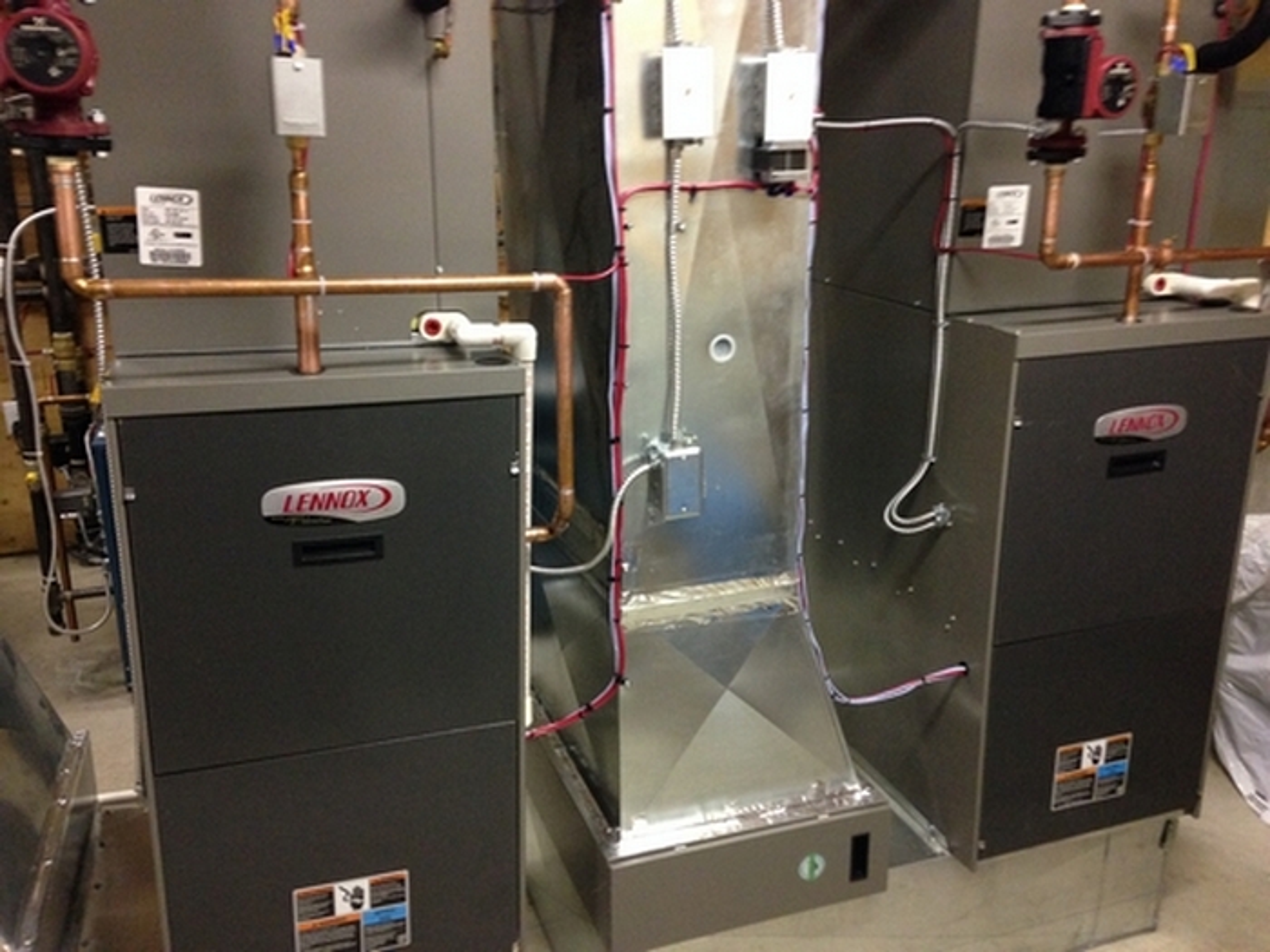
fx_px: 1211
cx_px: 635
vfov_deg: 42.9
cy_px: 476
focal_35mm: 33
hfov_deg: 55.4
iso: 320
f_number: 2.4
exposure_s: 1/20
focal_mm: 4.12
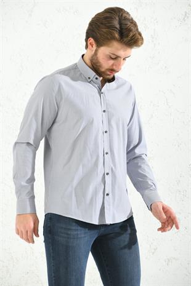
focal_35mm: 160
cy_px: 143
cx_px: 96
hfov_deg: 8.6
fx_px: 1273
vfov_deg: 12.8
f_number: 6.3
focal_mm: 160
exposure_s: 1/160
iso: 125
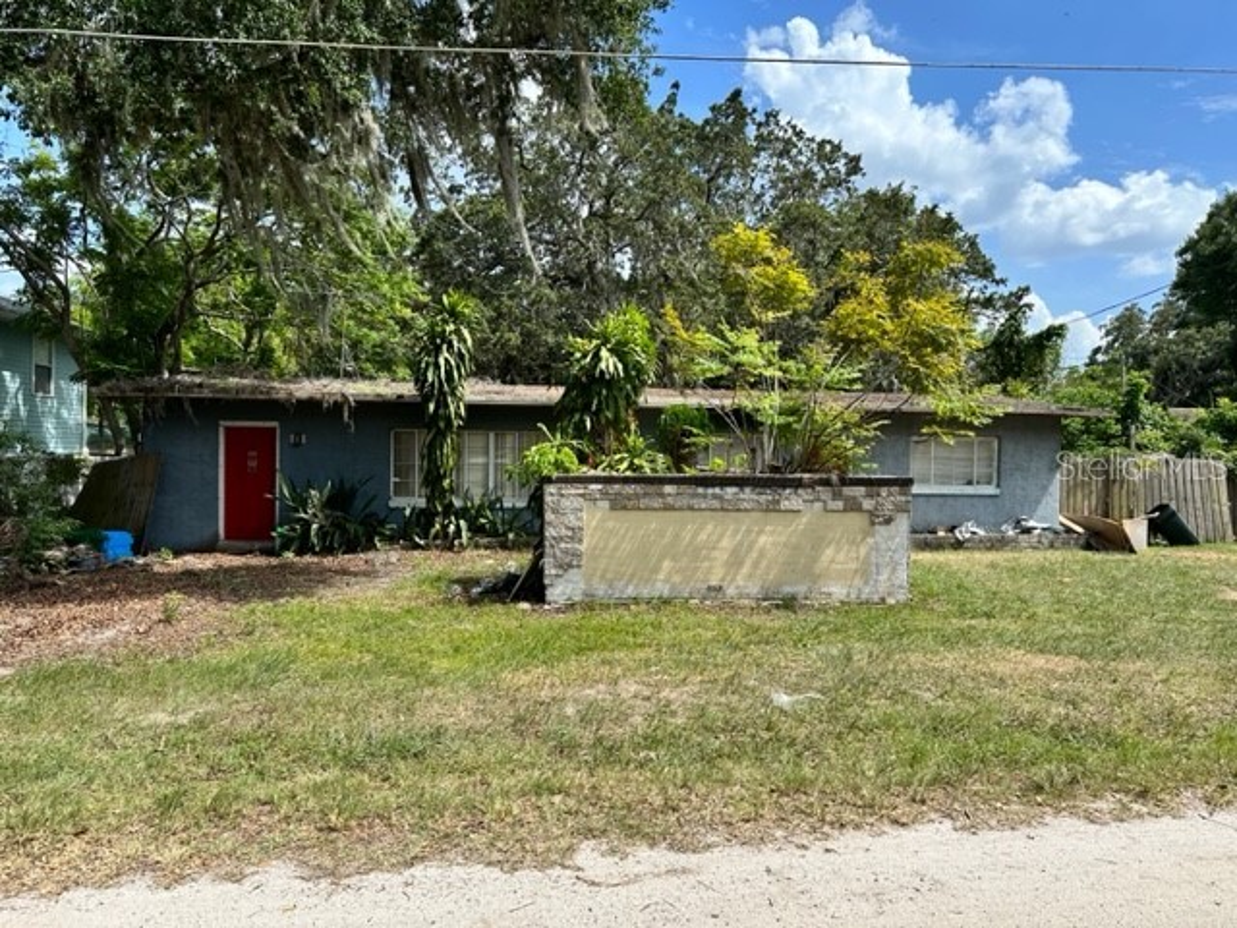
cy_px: 464
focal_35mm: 24
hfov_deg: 71.6
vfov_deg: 56.8
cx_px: 618
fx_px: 858
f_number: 1.78
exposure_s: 1/2882
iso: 80
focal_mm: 6.86
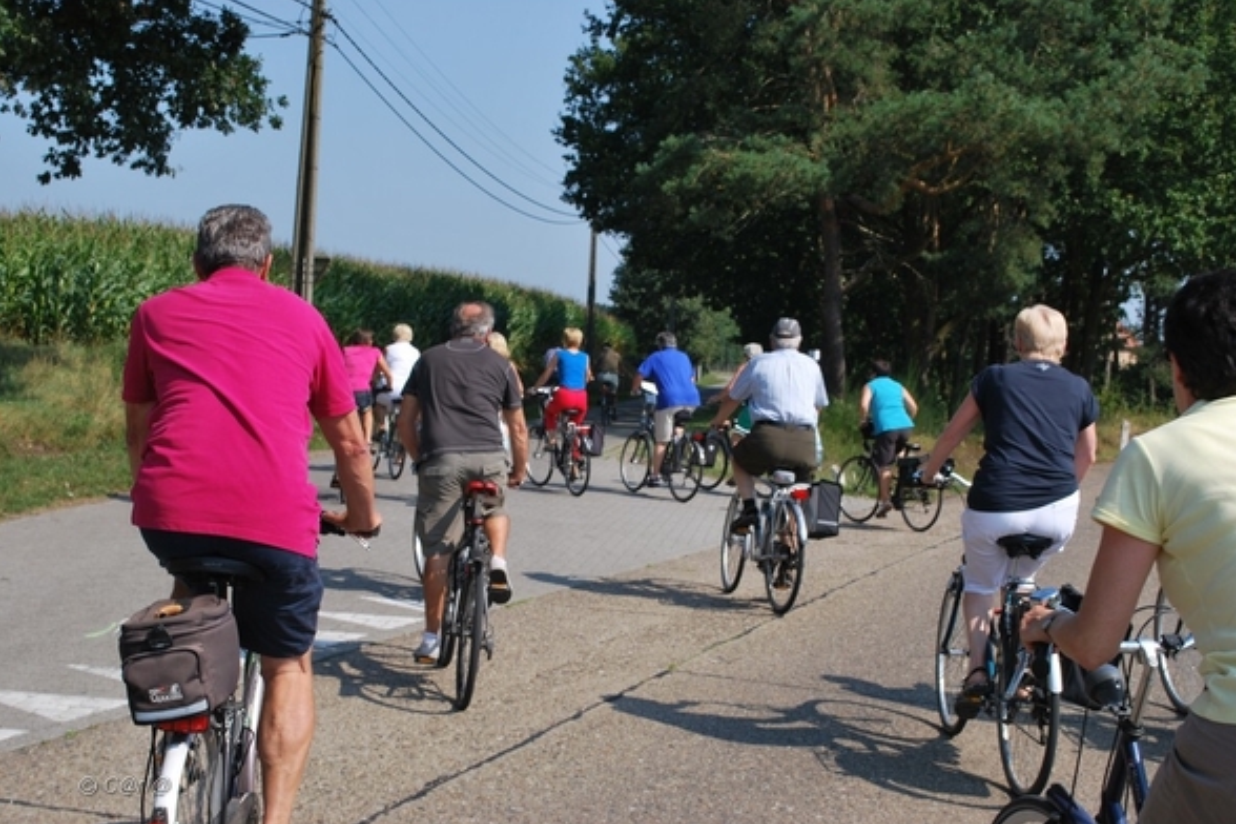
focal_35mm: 49
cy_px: 411
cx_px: 629
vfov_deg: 27.5
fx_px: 1682
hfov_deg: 40.3
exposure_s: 1/200
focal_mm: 32
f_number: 7.1
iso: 100
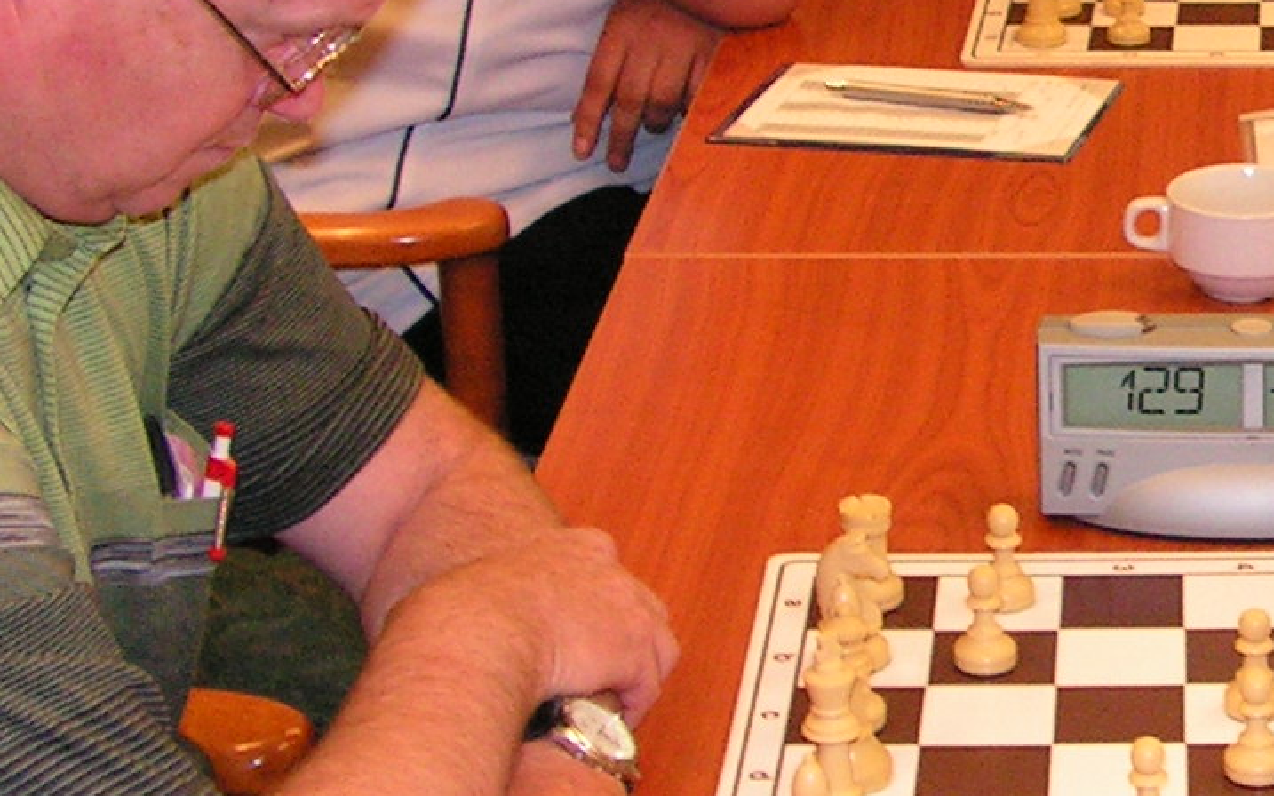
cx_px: 1478
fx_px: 3784
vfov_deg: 12.0
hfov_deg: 18.2
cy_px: 247
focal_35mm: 109
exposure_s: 1/40
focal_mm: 6
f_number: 3.2
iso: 200
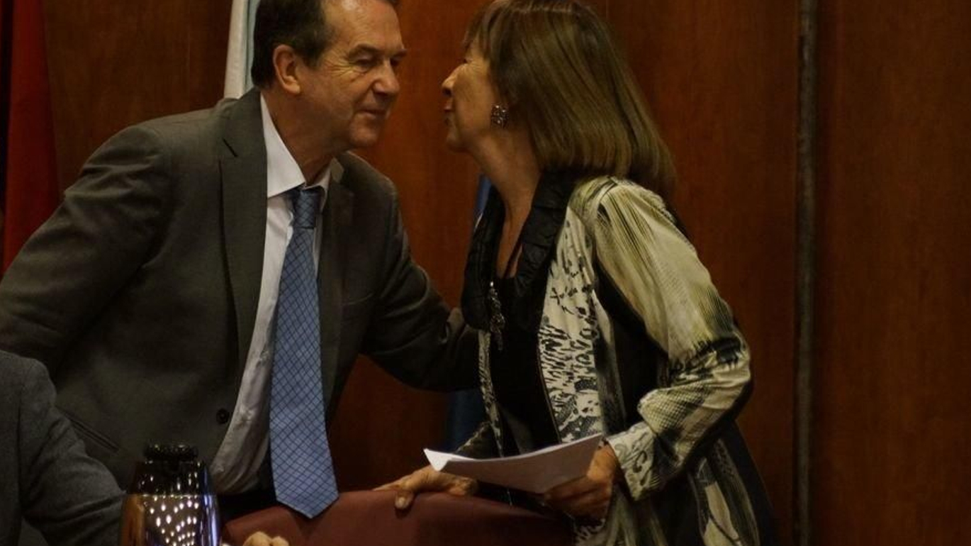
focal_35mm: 257
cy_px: 268
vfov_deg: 4.7
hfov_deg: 8.4
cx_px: 438
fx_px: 6616
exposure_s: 1/160
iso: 3200
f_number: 5.6
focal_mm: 140
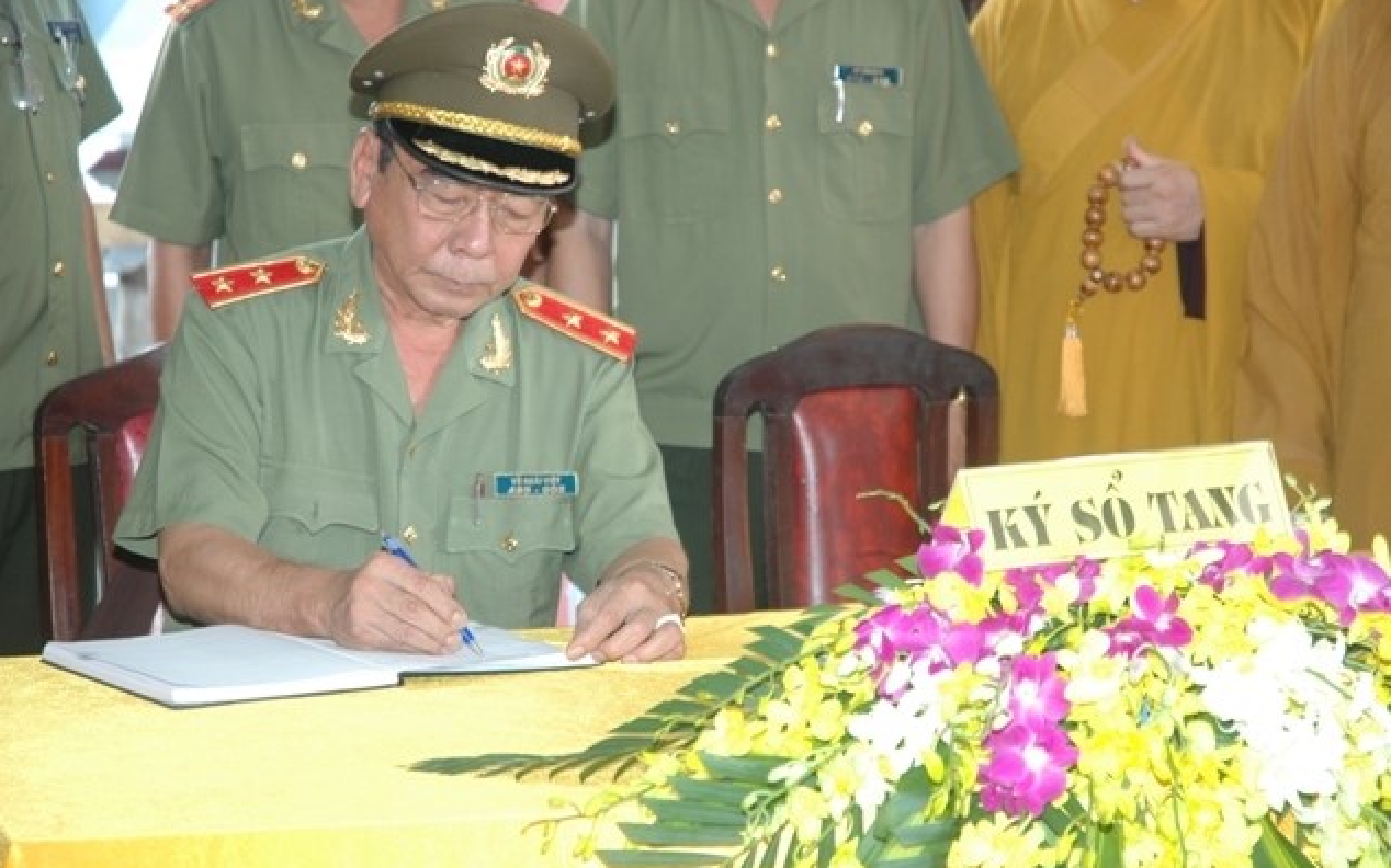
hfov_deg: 19.3
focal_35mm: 108
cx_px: 698
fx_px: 4093
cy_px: 427
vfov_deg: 12.1
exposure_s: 1/10
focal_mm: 70
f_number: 4.5
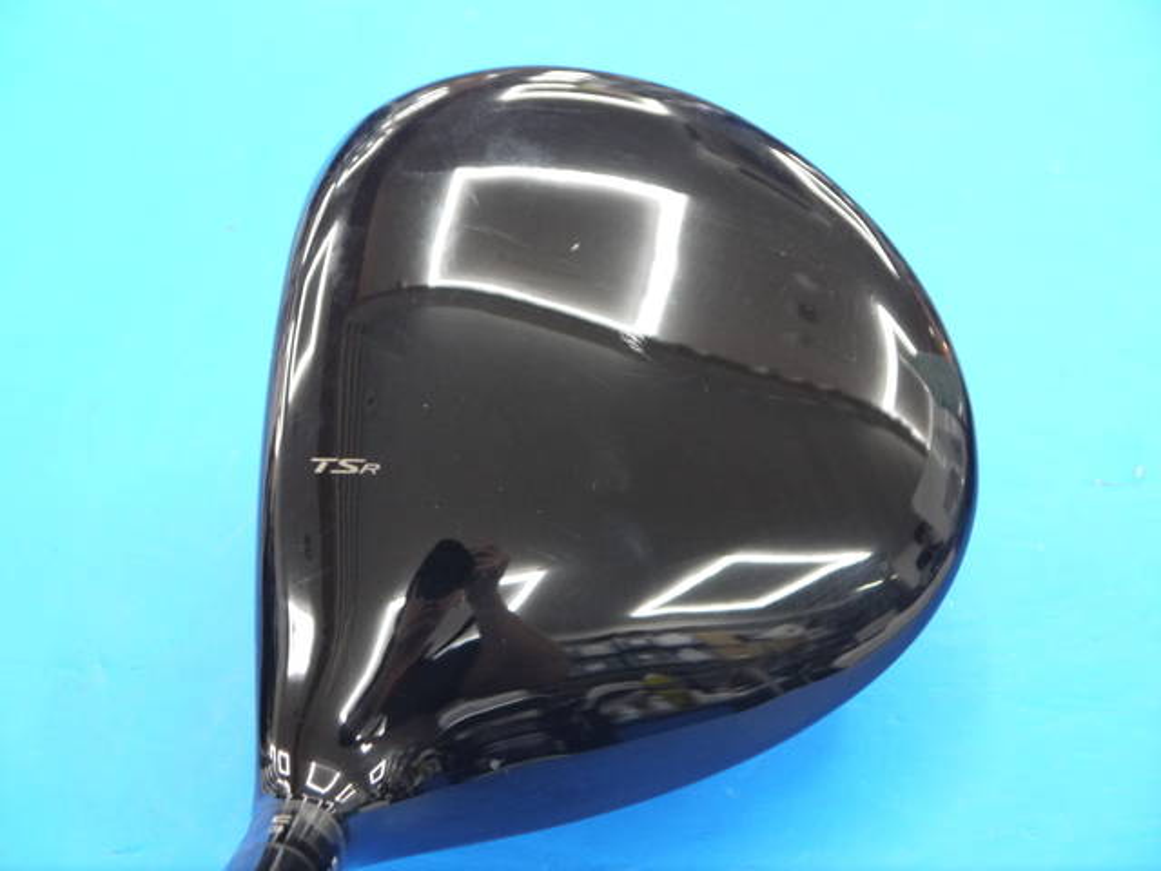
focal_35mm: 84
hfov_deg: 23.3
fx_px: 2817
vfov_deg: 17.6
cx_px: 580
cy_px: 436
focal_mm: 42
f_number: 5.6
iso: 800
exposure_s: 1/40
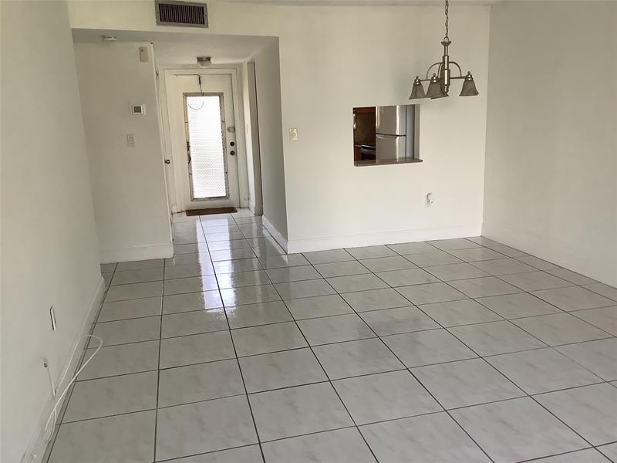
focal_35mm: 31
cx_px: 308
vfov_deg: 45.4
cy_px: 232
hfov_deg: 58.4
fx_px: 553
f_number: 2.4
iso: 64
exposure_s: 1/60
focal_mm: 3.3
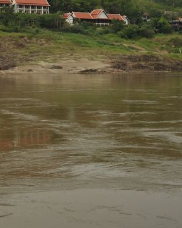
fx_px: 560
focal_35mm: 83
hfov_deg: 18.2
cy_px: 39
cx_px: 23
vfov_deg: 22.6
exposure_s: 1/320
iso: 200
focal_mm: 40
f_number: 9
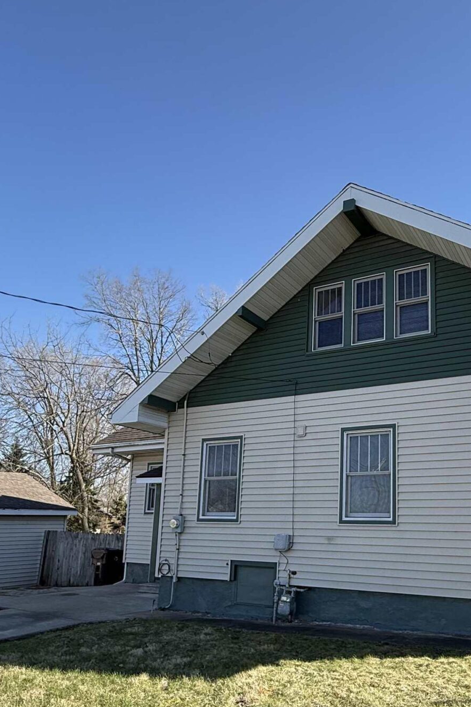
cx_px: 328
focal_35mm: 28
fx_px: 549
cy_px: 438
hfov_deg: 45.4
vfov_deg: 64.6
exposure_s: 1/686
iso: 50
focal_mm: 2.22
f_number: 2.2
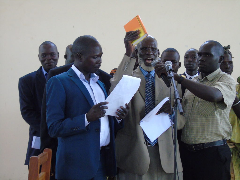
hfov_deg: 31.2
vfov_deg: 23.7
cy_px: 90
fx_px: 430
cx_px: 120
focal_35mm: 62
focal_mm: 11
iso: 500
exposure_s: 1/100
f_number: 4.5
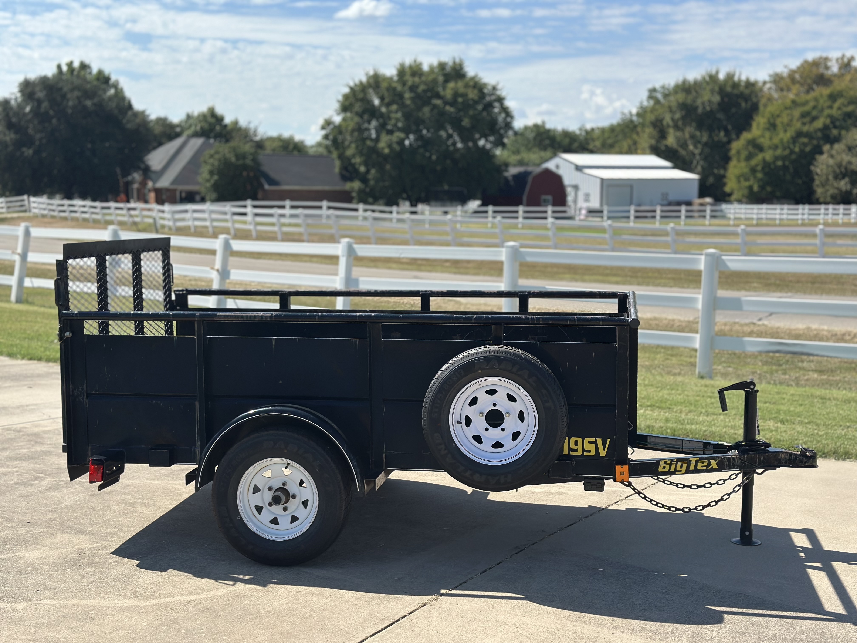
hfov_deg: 39.7
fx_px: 1188
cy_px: 322
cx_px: 428
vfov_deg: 30.3
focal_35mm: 48
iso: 100
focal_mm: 6.86
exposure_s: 1/4785
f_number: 1.78
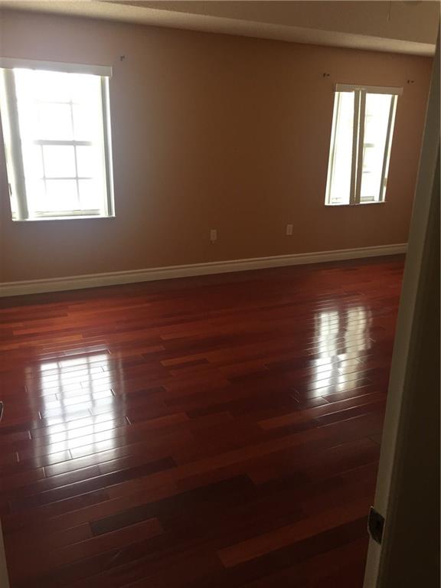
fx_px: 493
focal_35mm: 29
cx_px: 220
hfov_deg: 48.2
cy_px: 294
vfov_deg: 61.7
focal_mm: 4.15
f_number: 2.2
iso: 32
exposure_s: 1/30
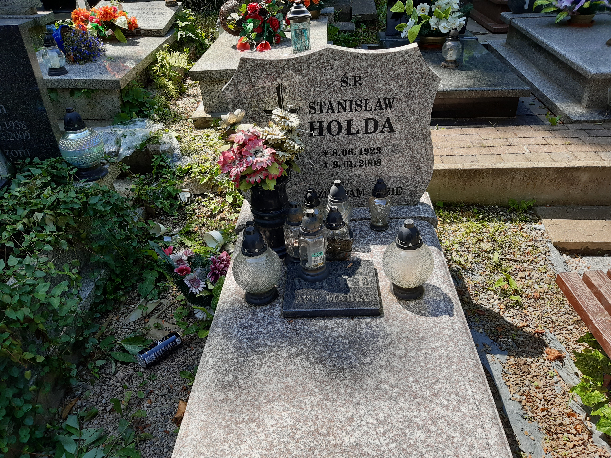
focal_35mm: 26
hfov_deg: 67.3
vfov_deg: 53.1
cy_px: 229
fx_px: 459
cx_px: 306
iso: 40
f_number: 1.7
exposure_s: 1/763
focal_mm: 3.92
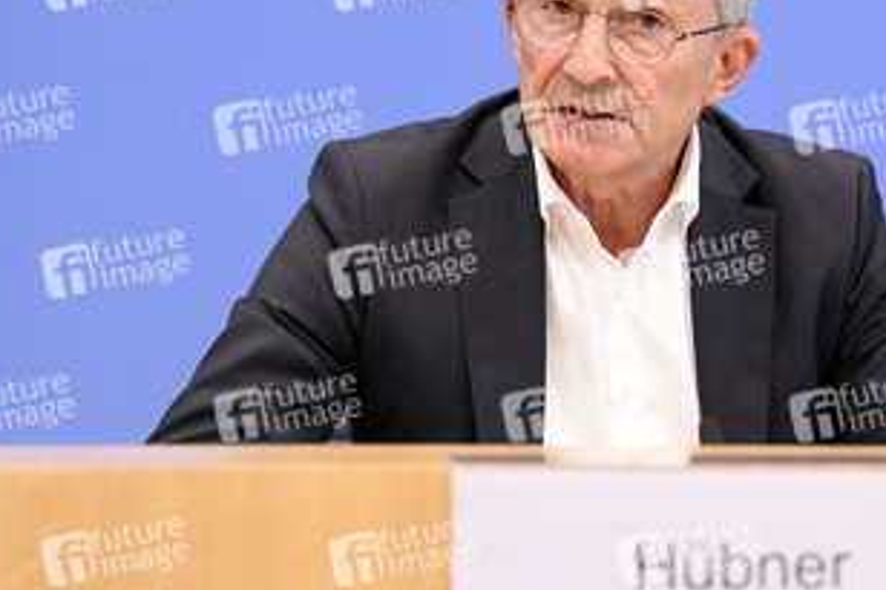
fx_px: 3099
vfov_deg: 10.9
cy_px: 193
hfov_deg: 16.2
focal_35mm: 126
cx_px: 614
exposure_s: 1/1000
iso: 6400
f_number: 4.5
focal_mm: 86
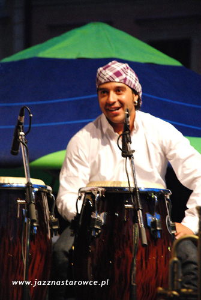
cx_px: 100
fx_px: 1690
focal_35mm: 202
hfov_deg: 6.8
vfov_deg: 10.1
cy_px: 150
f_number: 5.6
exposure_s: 1/20
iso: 1600
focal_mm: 135
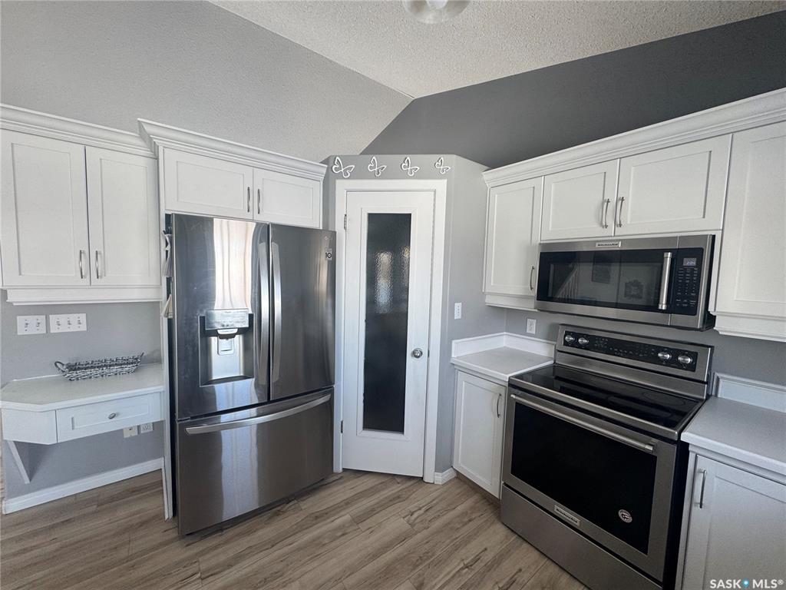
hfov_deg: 102.1
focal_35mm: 14
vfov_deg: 85.7
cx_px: 393
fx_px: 318
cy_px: 295
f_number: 2.2
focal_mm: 2.22
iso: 100
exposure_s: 1/120
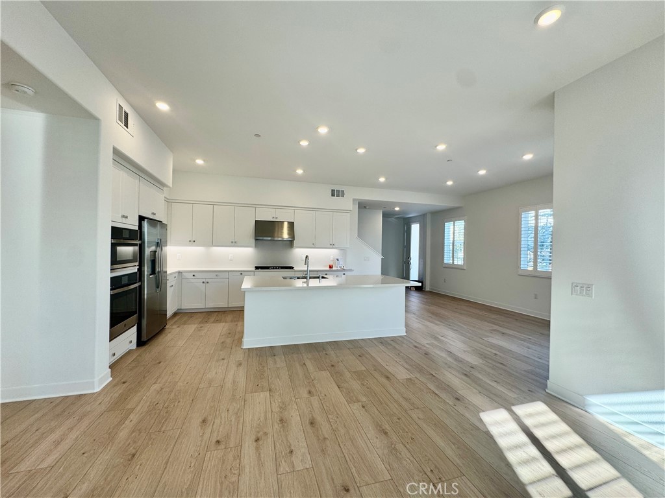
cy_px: 249
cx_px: 332
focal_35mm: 14
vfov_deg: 85.7
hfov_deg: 102.1
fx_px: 269
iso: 50
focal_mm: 2.22
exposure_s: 1/120
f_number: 2.2
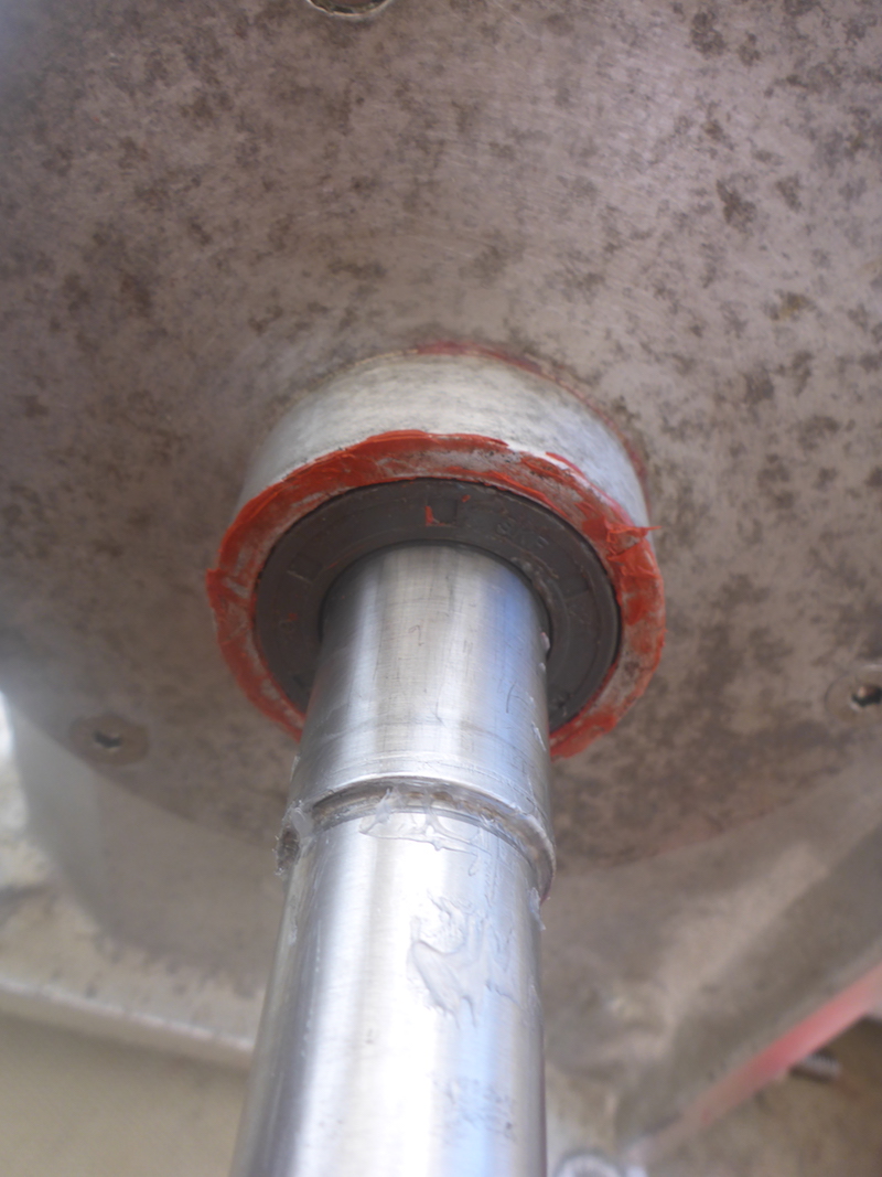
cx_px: 441
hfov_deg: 49.7
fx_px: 951
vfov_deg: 63.4
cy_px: 588
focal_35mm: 28
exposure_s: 1/100
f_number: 3.3
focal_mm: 4.9
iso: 100
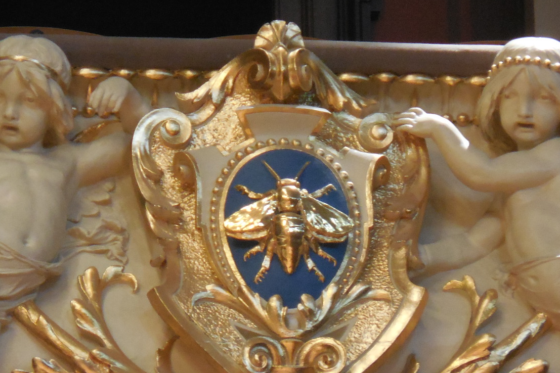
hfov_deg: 4.6
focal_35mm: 451
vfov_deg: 3.0
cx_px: 281
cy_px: 227
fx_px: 7015
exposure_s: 1/10
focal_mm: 54
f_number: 6.3
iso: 800
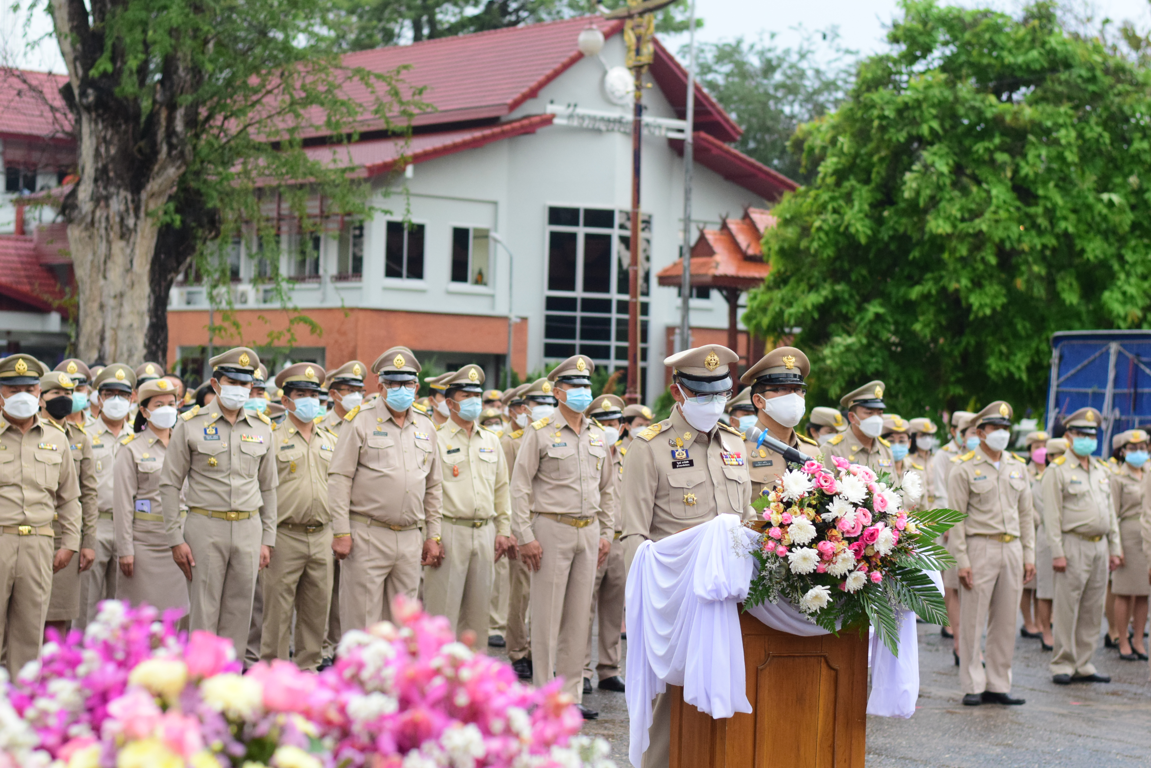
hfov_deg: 27.0
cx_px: 576
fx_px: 2398
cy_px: 384
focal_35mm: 75
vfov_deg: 18.2
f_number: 3.2
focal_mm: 50
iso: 1600
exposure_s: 1/1000
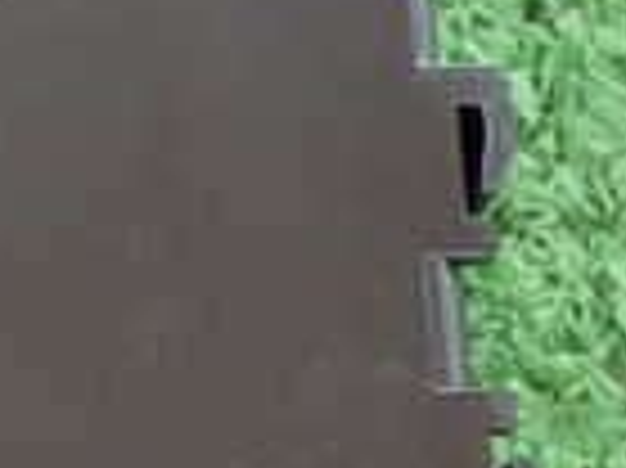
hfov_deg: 9.4
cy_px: 446
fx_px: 3668
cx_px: -437
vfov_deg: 7.3
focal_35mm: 203
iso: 800
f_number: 3.1
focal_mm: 8.4
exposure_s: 1/30
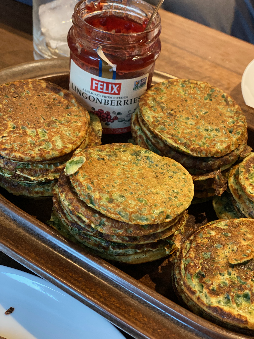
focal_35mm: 52
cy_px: 170
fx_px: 509
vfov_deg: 36.8
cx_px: 127
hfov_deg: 28.0
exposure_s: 1/30
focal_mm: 6
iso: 400
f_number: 2
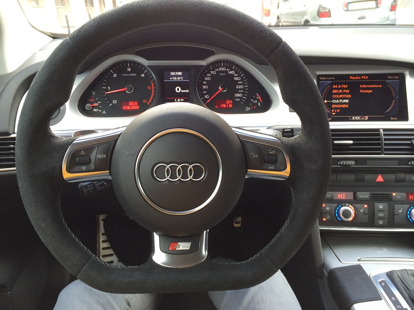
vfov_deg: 46.8
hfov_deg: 60.0
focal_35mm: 30
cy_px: 155
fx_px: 359
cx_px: 207
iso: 80
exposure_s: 1/30
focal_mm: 4.12
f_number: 2.2
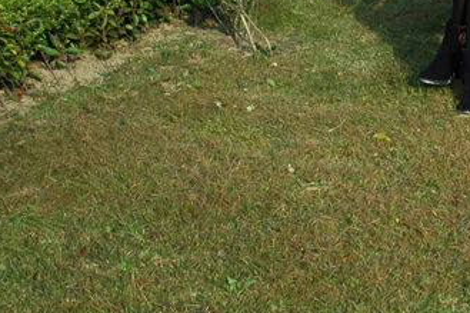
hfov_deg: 17.2
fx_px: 1501
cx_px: 526
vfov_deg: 11.8
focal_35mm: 115
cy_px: 21
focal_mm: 28
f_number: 5.6
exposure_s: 1/500
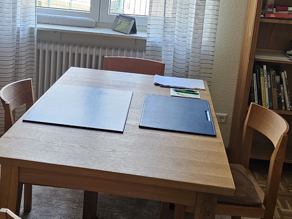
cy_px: 63
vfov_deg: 27.8
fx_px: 439
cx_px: 103
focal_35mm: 52
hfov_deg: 36.5
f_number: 1.7
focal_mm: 6.3
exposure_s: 1/100
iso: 160
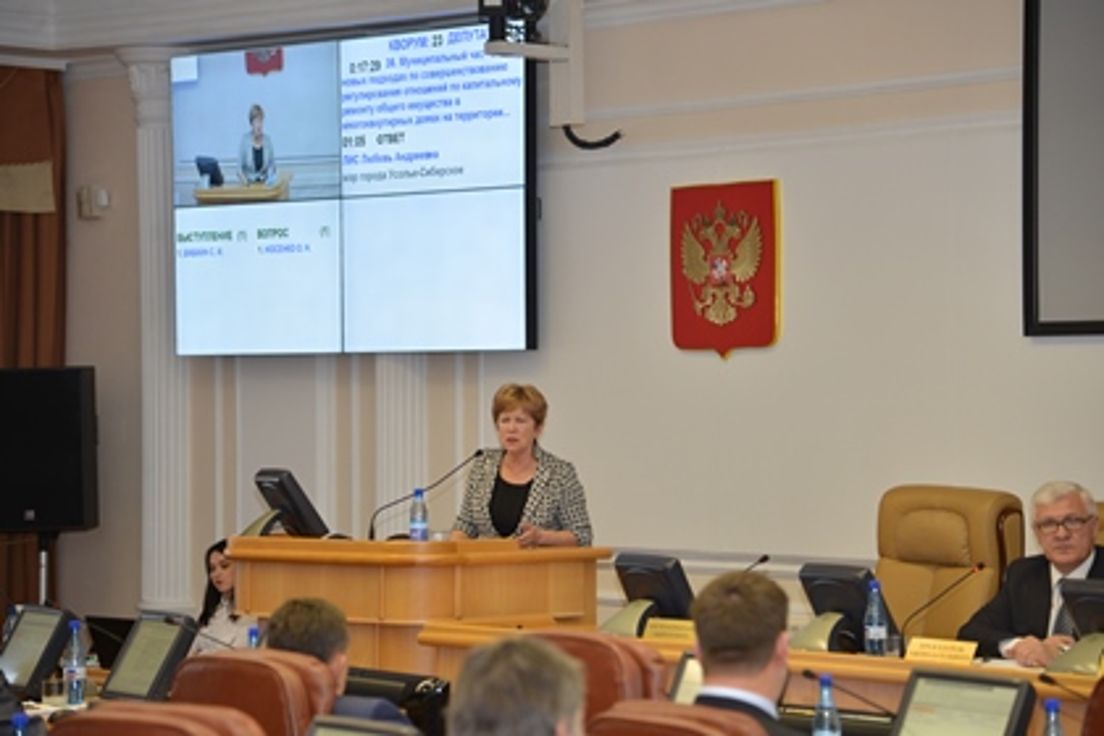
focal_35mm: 120
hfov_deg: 17.1
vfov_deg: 11.4
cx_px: 552
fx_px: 3680
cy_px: 368
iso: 360
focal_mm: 120
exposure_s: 1/60
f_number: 4
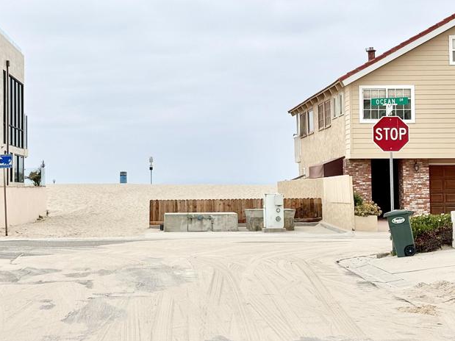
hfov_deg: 22.7
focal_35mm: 86
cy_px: 117
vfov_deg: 17.1
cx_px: 151
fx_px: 1130
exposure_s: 1/7692
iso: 32
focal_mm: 5.96
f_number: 1.6
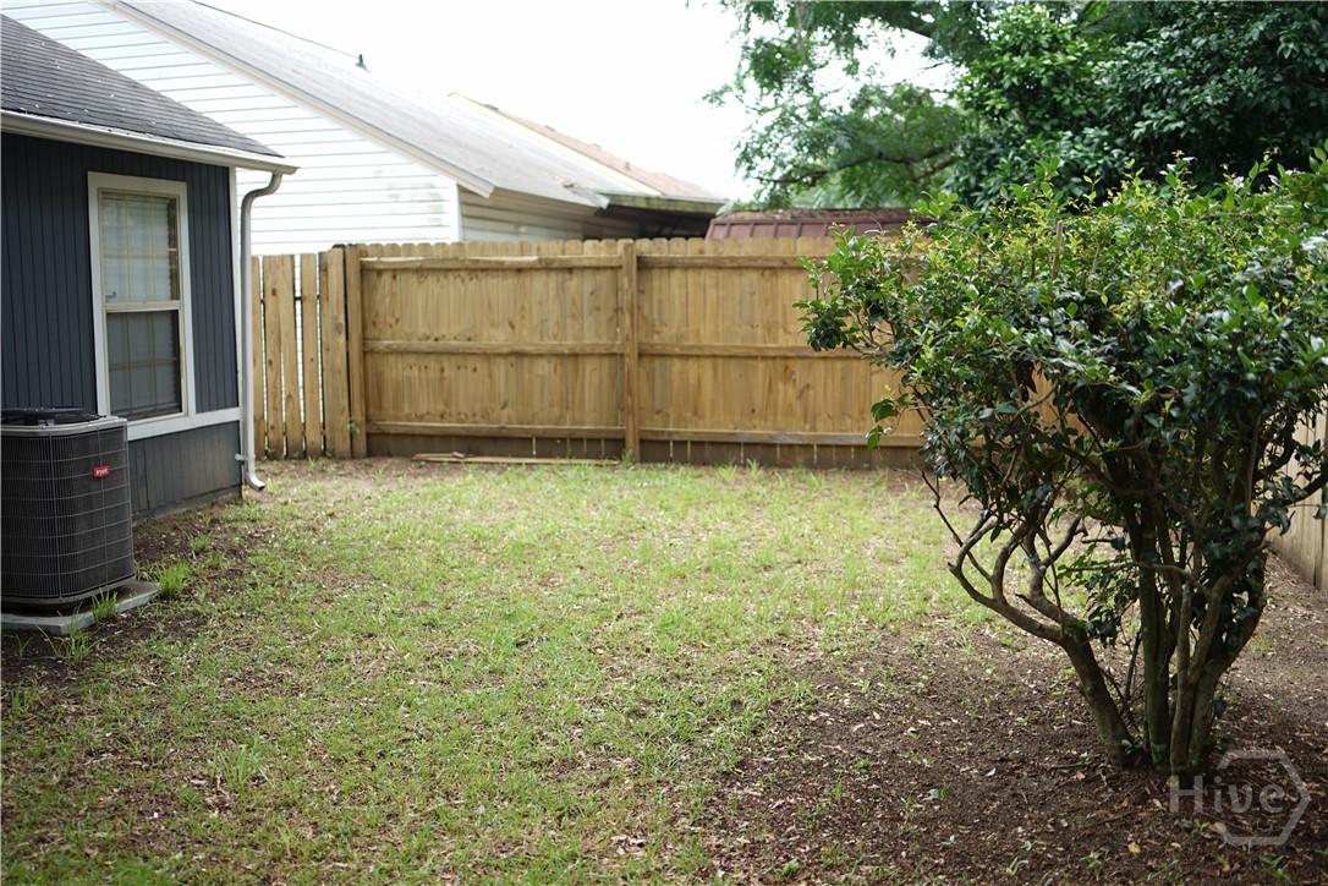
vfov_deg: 37.9
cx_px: 664
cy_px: 443
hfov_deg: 54.4
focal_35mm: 35
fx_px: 1291
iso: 50
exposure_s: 1/250
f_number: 2
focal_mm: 35
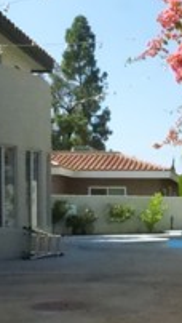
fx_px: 590
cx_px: 188
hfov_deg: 17.1
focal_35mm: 69
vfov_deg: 30.0
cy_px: 248
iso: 1600
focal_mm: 3.58
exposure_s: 1/2000
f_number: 8
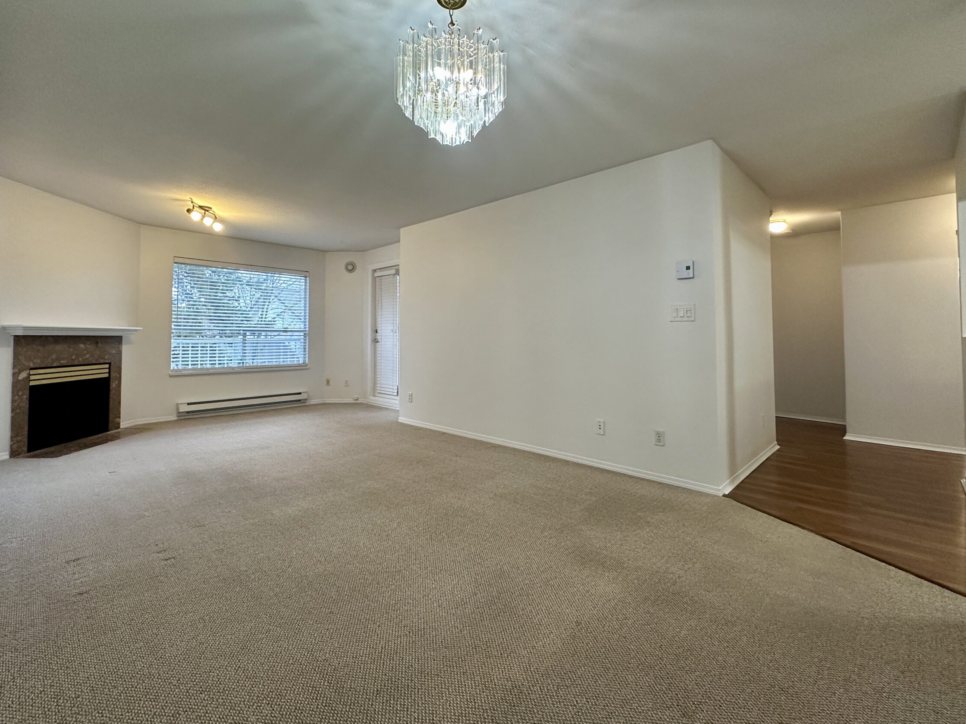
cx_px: 477
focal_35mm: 16
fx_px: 446
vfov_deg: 77.8
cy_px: 322
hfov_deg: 94.5
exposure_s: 1/120
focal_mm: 2.22
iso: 250
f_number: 2.2
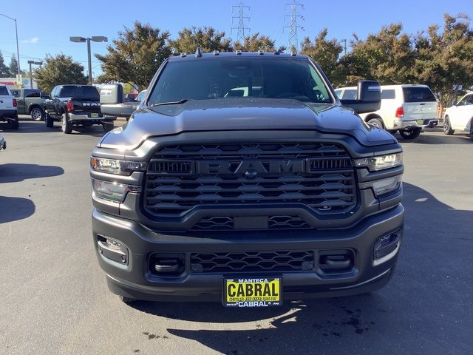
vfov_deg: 45.4
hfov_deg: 58.4
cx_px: 236
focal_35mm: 31
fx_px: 424
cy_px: 178
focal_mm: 3.3
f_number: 2.4
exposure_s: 1/224
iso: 25
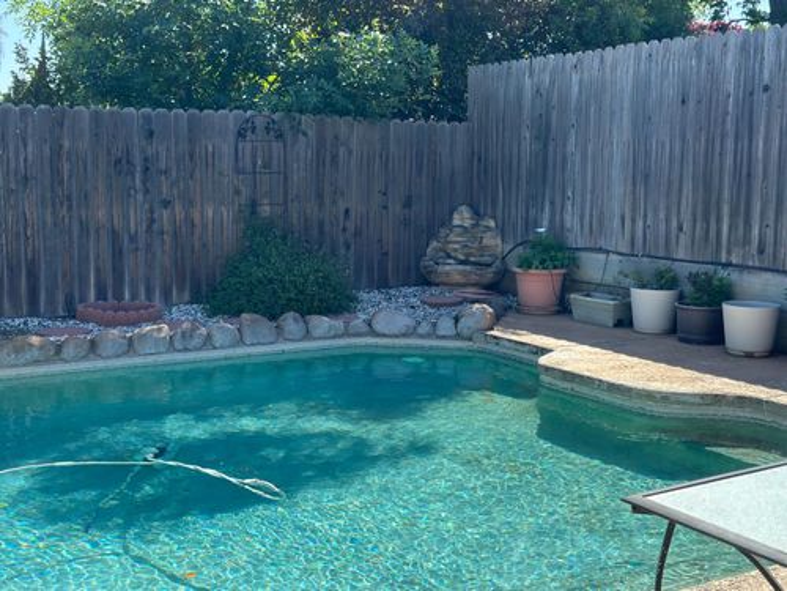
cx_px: 394
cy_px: 296
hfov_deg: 39.7
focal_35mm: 48
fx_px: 1091
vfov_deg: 30.3
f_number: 1.78
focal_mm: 6.86
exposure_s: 1/2028
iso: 80
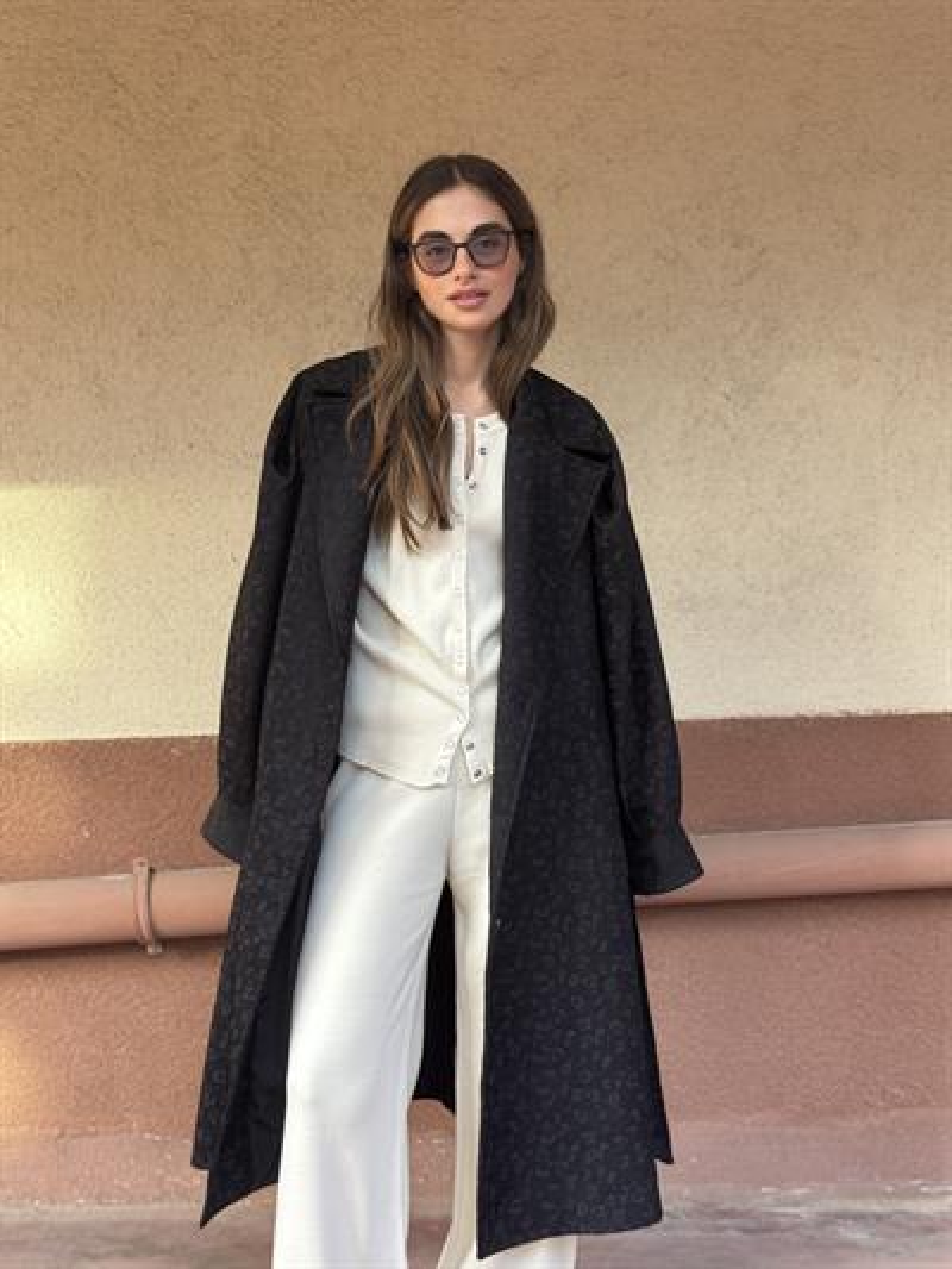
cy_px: 634
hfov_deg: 30.3
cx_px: 476
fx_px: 1759
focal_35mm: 48
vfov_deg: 39.6
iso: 64
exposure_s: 1/237
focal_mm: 6.76
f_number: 1.78
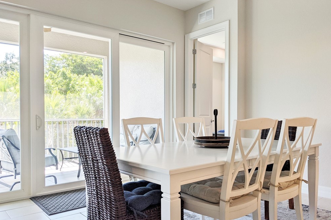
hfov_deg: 63.7
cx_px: 167
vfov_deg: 44.9
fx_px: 267
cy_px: 121
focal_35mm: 29
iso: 40
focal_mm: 4.38
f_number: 1.73
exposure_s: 1/215
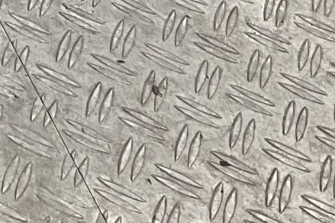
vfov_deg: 6.9
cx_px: -175
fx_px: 1637
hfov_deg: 11.2
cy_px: -471
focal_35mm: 176
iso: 32
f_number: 1.8
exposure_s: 1/100
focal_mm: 3
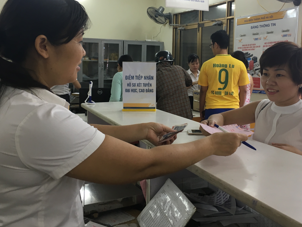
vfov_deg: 36.7
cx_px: 171
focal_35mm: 39
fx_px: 340
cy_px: 90
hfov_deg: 47.7
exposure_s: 1/33
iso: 64
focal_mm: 4.15
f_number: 2.2
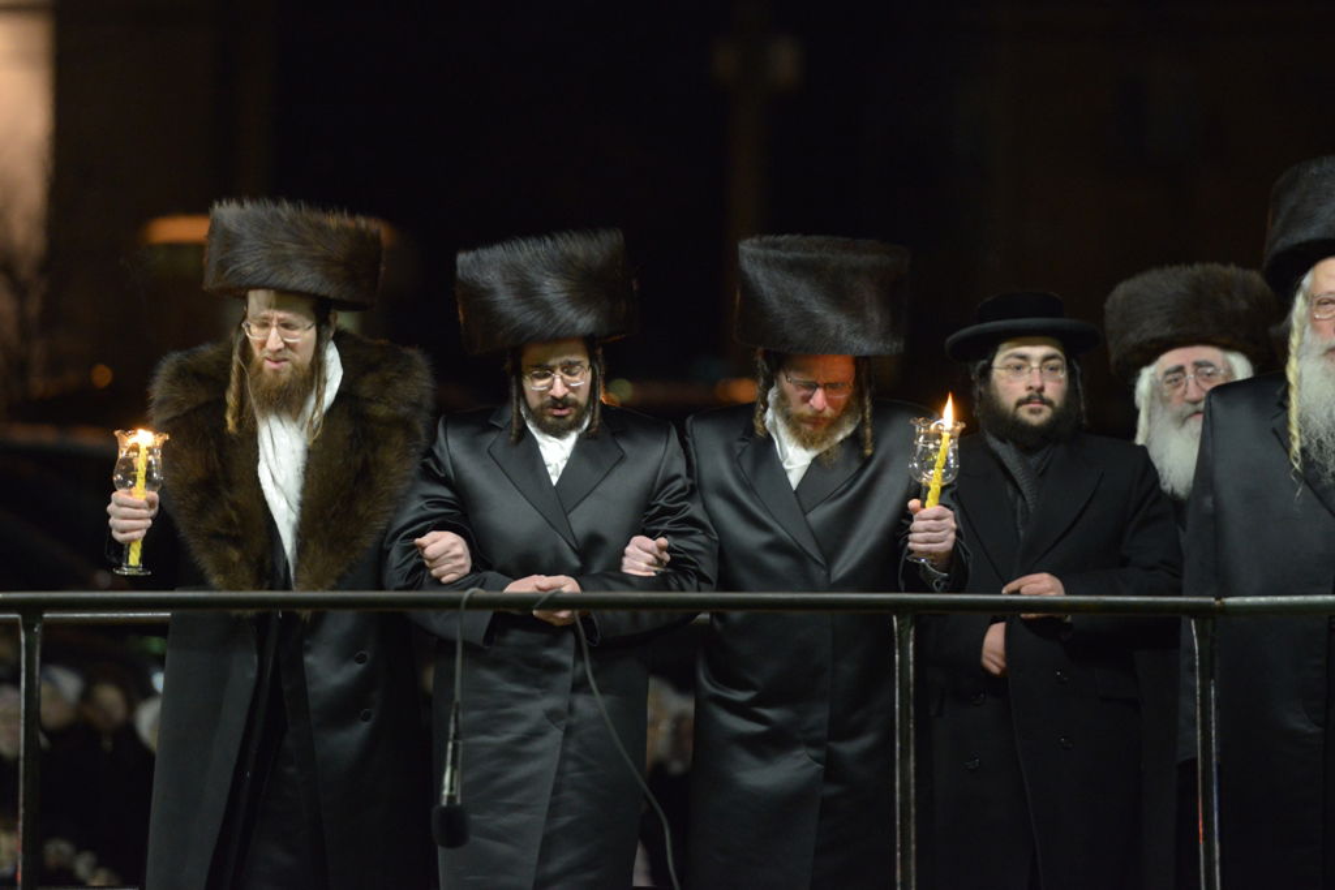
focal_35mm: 200
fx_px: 7417
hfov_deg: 10.3
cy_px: 445
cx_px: 668
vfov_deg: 6.9
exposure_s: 1/125
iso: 3200
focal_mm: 200
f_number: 3.2
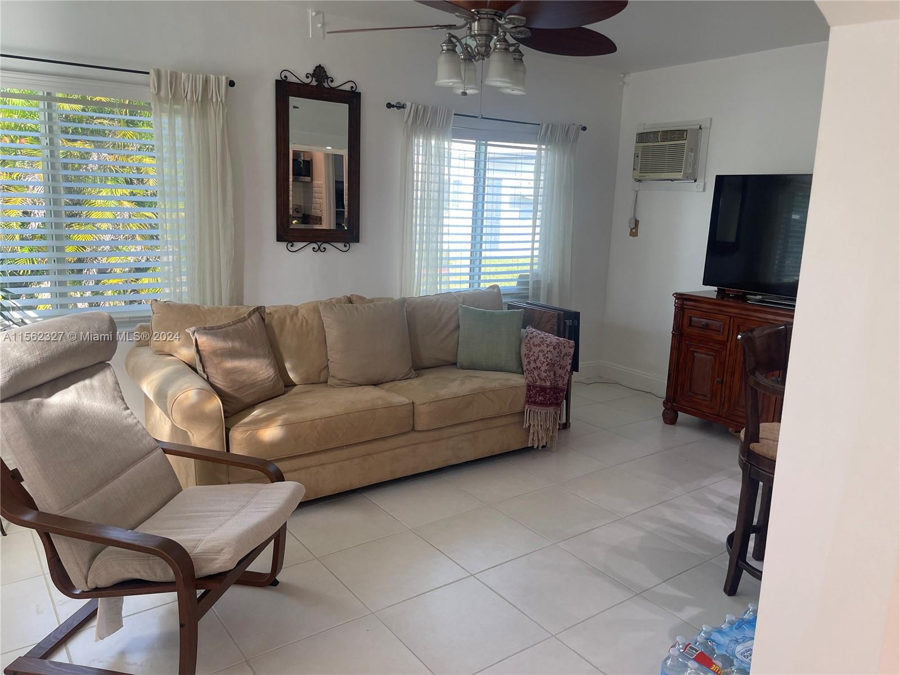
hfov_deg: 67.3
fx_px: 676
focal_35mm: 26
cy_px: 338
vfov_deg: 53.1
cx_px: 450
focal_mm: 5.1
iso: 64
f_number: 1.6
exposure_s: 1/120
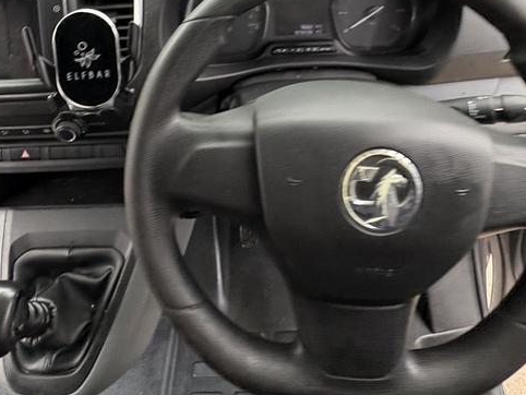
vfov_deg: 47.6
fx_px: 395
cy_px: 38
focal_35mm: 26
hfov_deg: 67.0
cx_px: 231
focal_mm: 2.22
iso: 250
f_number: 2.2
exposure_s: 1/60
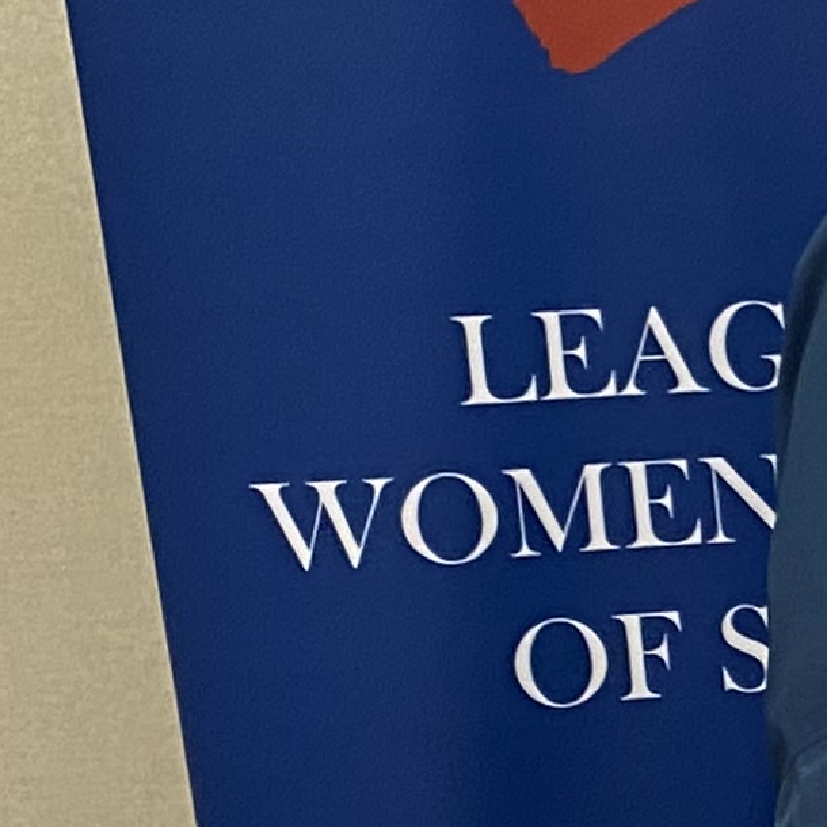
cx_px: 2222
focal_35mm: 152
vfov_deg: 11.3
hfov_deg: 9.7
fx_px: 4108
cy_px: 984
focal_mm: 4.25
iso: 125
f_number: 1.8
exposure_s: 1/60
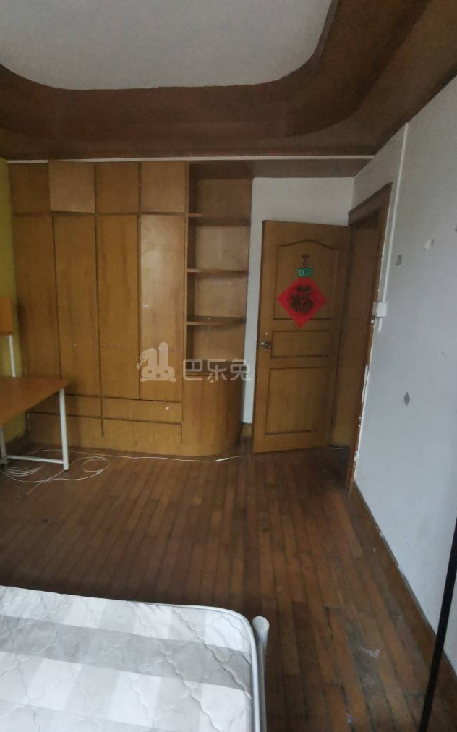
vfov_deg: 88.0
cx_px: 194
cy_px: 363
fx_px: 379
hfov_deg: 61.9
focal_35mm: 19
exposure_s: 1/16.7
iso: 640
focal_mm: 2.26
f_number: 2.2
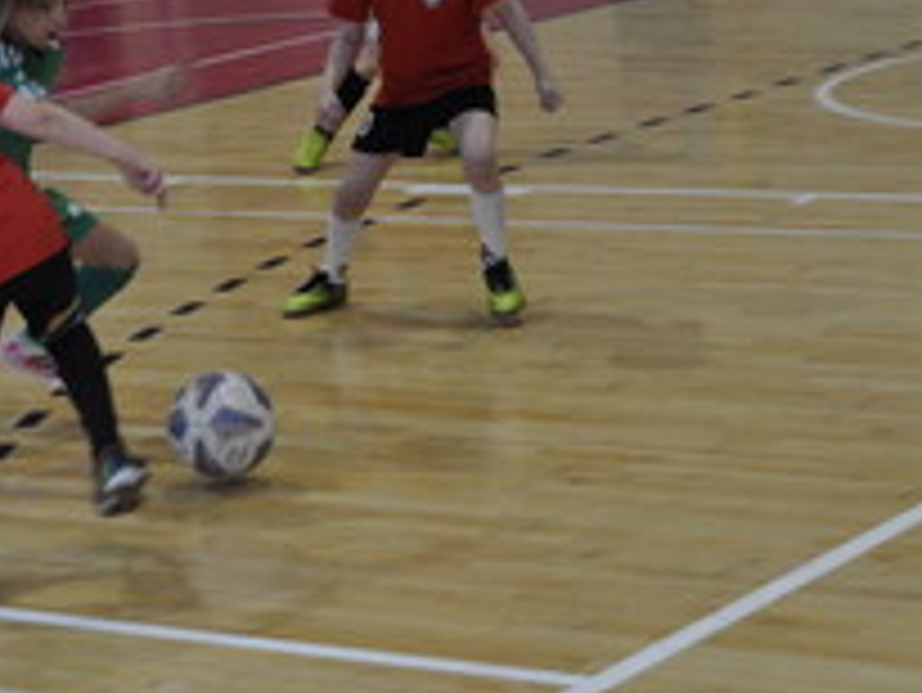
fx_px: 3598
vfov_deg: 11.0
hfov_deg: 14.6
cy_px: 292
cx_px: 274
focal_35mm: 135
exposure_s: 1/80
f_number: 5.3
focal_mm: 45
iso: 400
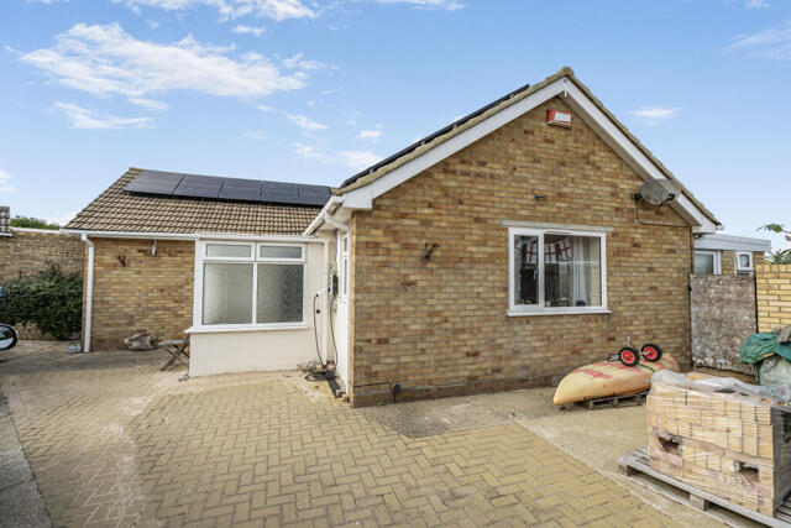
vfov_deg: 73.8
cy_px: 264
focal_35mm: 16
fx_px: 352
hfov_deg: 96.7
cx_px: 396
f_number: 8
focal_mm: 16
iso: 100
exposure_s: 1/200
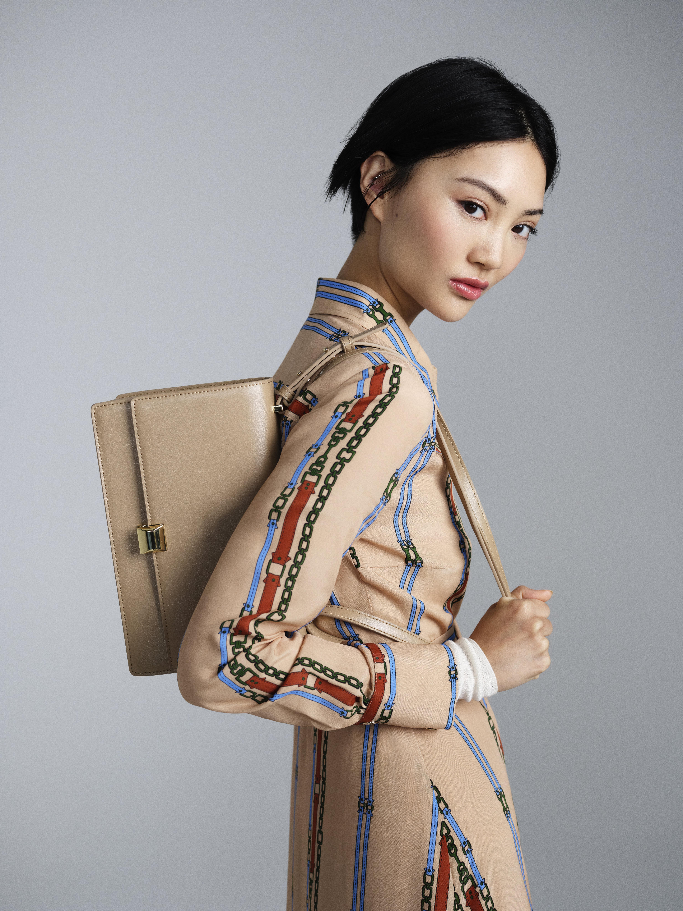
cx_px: 342
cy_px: 456
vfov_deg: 38.2
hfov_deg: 29.1
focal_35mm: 50
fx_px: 1315
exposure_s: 1/500
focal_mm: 63
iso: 1600
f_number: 5.6
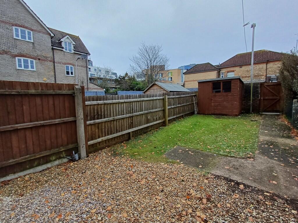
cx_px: 149
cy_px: 112
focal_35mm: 16
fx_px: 138
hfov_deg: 94.5
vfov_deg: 78.1
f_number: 2.2
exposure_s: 1/100
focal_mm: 1.64
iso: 50
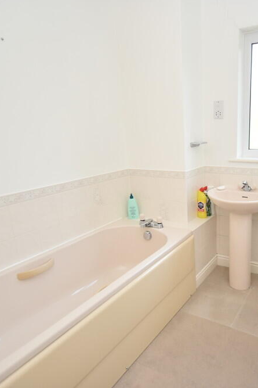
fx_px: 247
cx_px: 191
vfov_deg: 76.1
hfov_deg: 52.8
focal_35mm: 23
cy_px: 191
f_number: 4.5
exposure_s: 1/160
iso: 720
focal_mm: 10
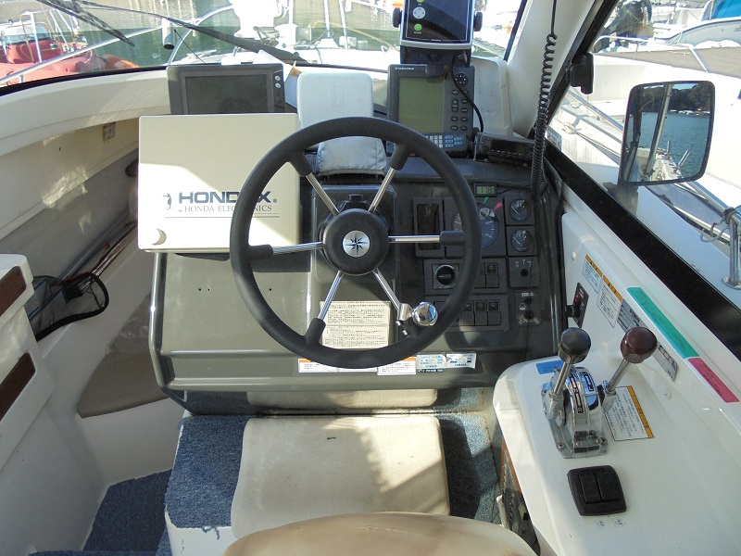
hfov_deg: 67.3
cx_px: 370
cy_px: 278
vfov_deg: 53.1
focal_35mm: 26
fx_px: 557
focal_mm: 4.6
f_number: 3.5
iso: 100
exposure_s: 1/125
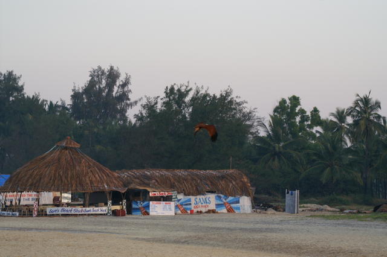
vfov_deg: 9.1
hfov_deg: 13.7
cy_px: 128
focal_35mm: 150
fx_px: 1612
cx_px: 194
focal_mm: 100
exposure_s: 1/160
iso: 400
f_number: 8
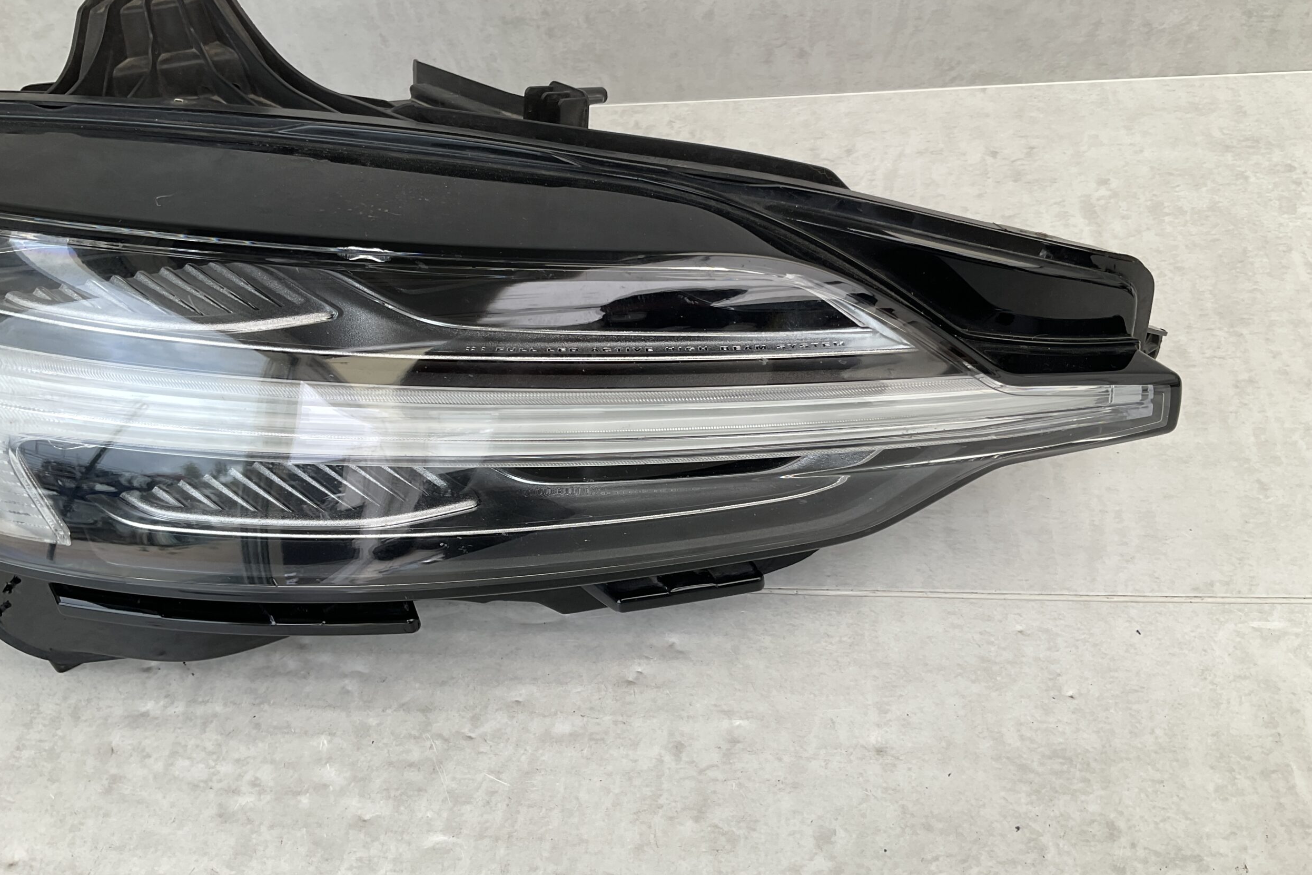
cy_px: 390
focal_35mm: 31
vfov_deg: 42.3
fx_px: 1130
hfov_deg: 60.3
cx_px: 663
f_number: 1.8
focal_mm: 3
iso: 16
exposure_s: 1/191
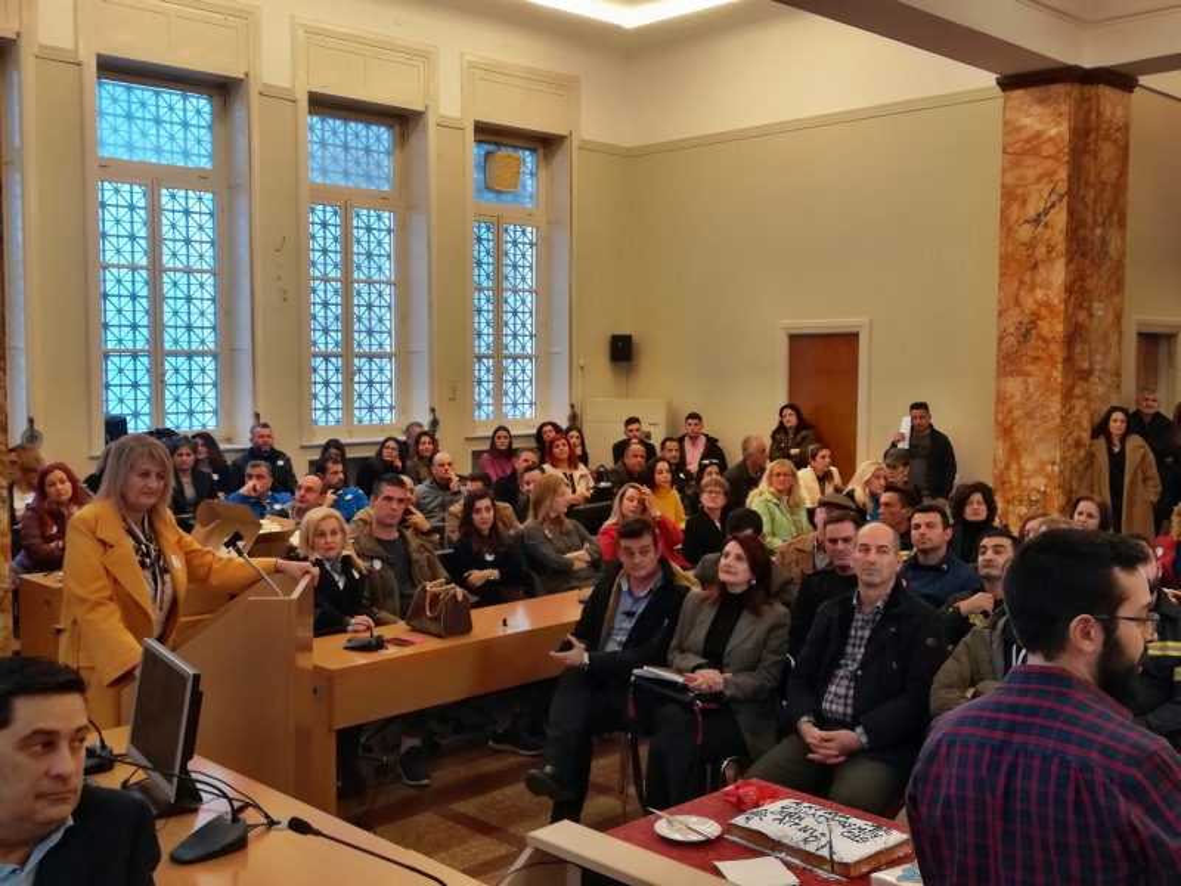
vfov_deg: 39.7
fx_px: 1228
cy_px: 443
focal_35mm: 36
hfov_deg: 51.4
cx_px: 590
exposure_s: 1/33.3
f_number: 2.2
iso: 100
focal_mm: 3.83
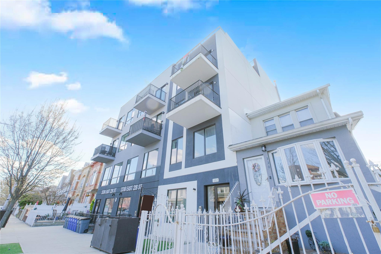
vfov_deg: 77.3
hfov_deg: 100.4
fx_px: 159
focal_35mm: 15
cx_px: 190
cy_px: 127
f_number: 10
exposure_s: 1/80
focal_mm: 10
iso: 400
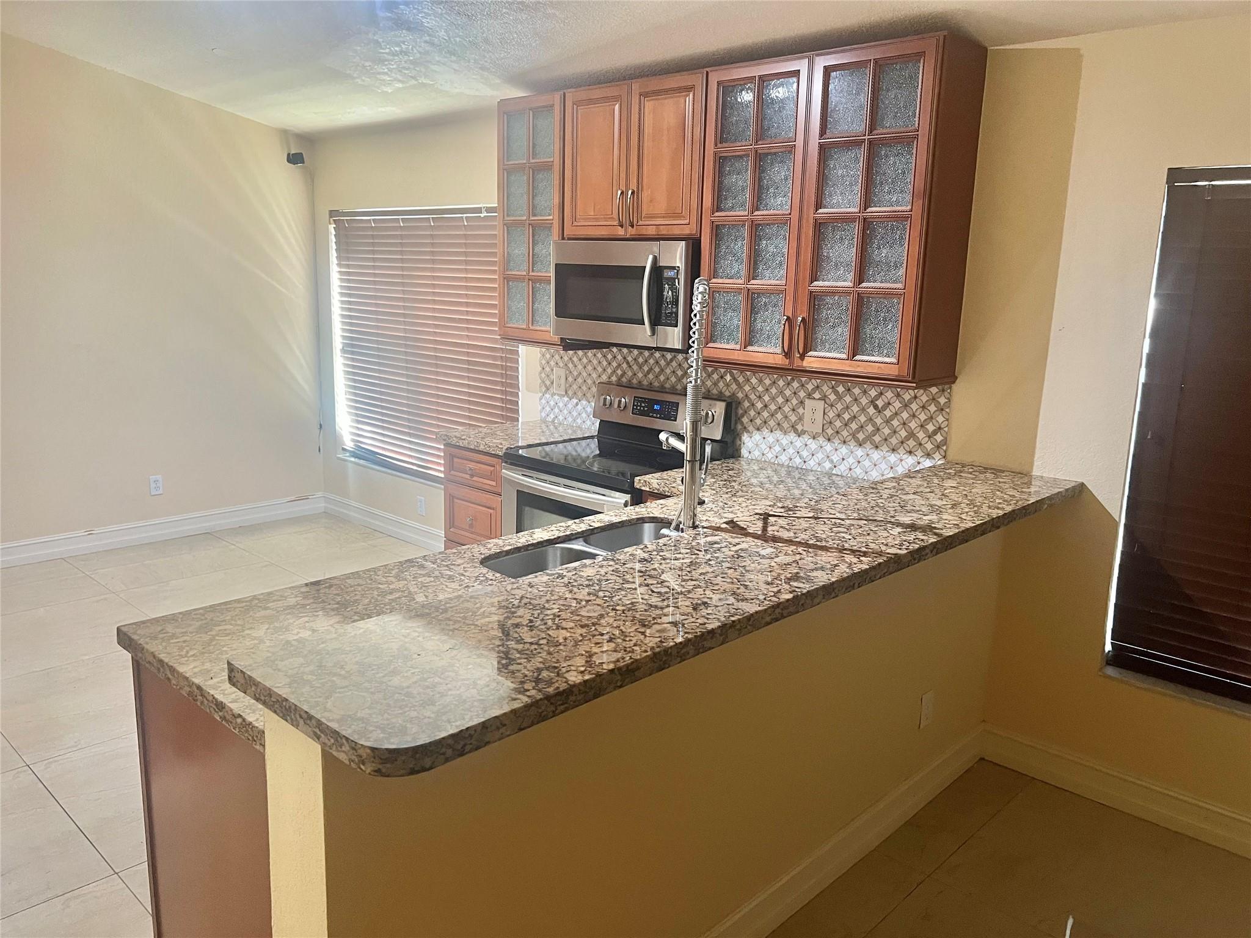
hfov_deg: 67.3
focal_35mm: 26
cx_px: 626
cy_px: 469
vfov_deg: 53.1
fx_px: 940
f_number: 1.5
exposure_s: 1/60
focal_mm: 5.7
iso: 250
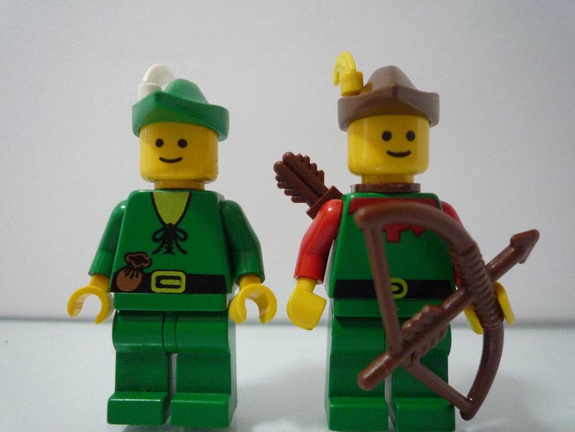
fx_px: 415
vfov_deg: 54.9
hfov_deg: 69.4
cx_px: 288
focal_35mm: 25
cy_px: 216
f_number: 2.8
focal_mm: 4.4
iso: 400
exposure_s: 1/25
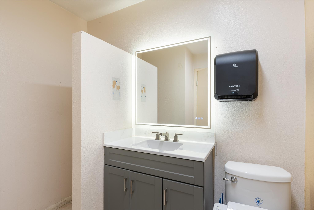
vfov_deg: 70.5
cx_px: 157
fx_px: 148
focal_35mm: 17
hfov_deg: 93.3
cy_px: 105
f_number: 8
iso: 400
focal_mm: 17
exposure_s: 1/10
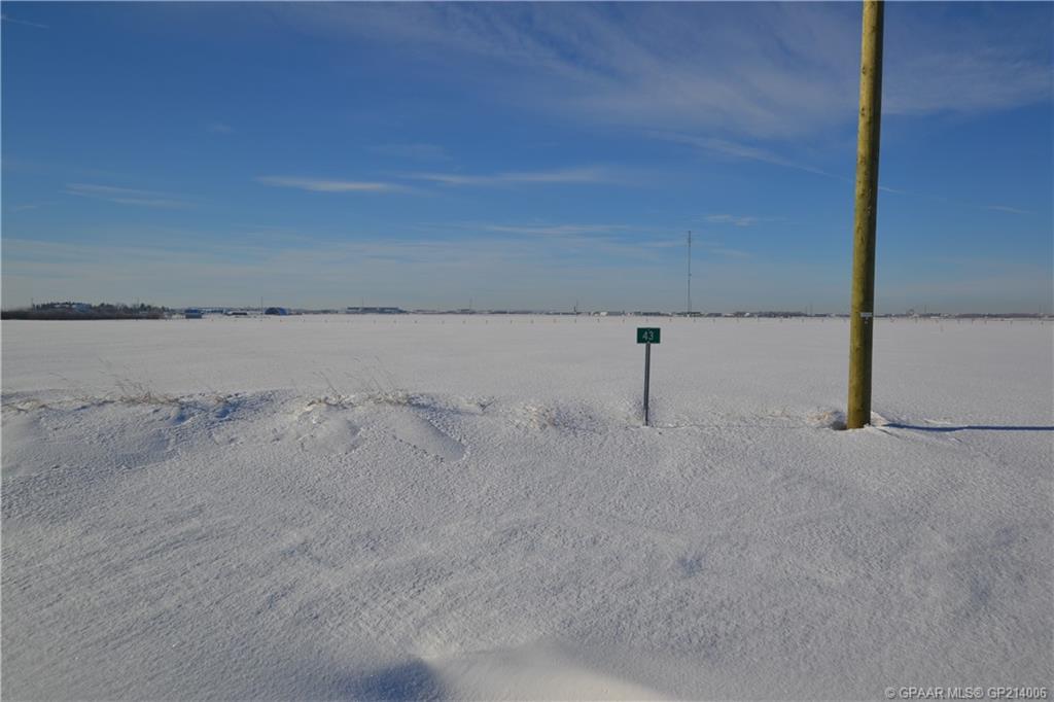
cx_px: 527
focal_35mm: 30
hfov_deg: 61.9
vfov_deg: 43.6
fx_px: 878
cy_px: 351
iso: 100
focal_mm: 20
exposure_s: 1/400
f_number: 10
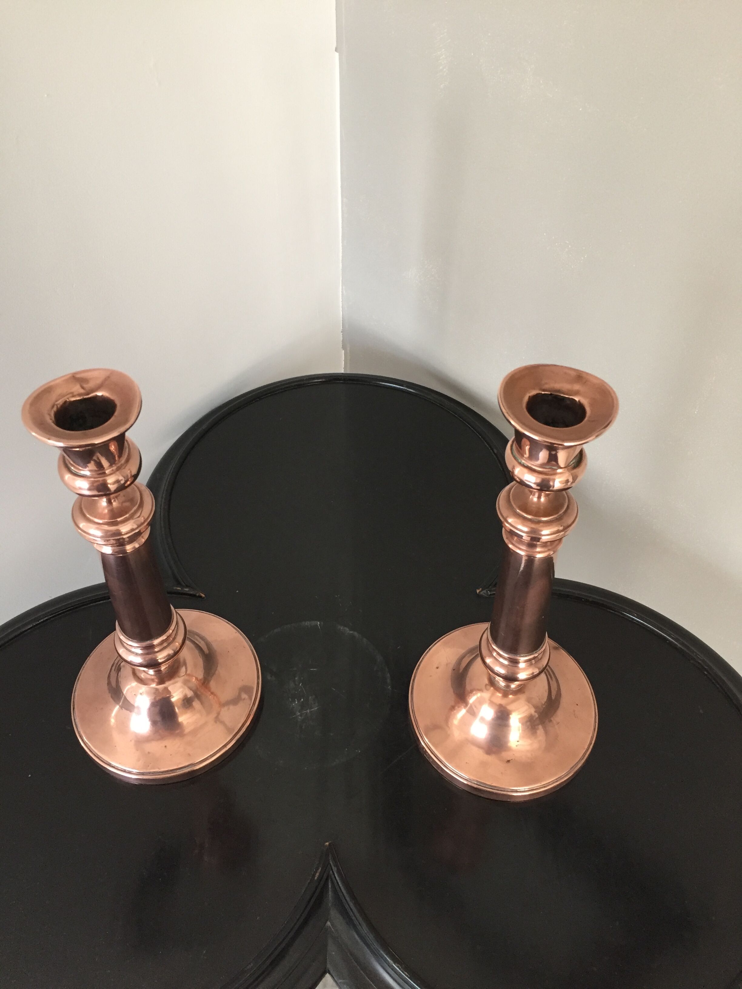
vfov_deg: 61.7
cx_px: 371
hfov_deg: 48.2
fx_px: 829
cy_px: 494
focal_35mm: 29
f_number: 2.2
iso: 200
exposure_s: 1/33
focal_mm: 4.15
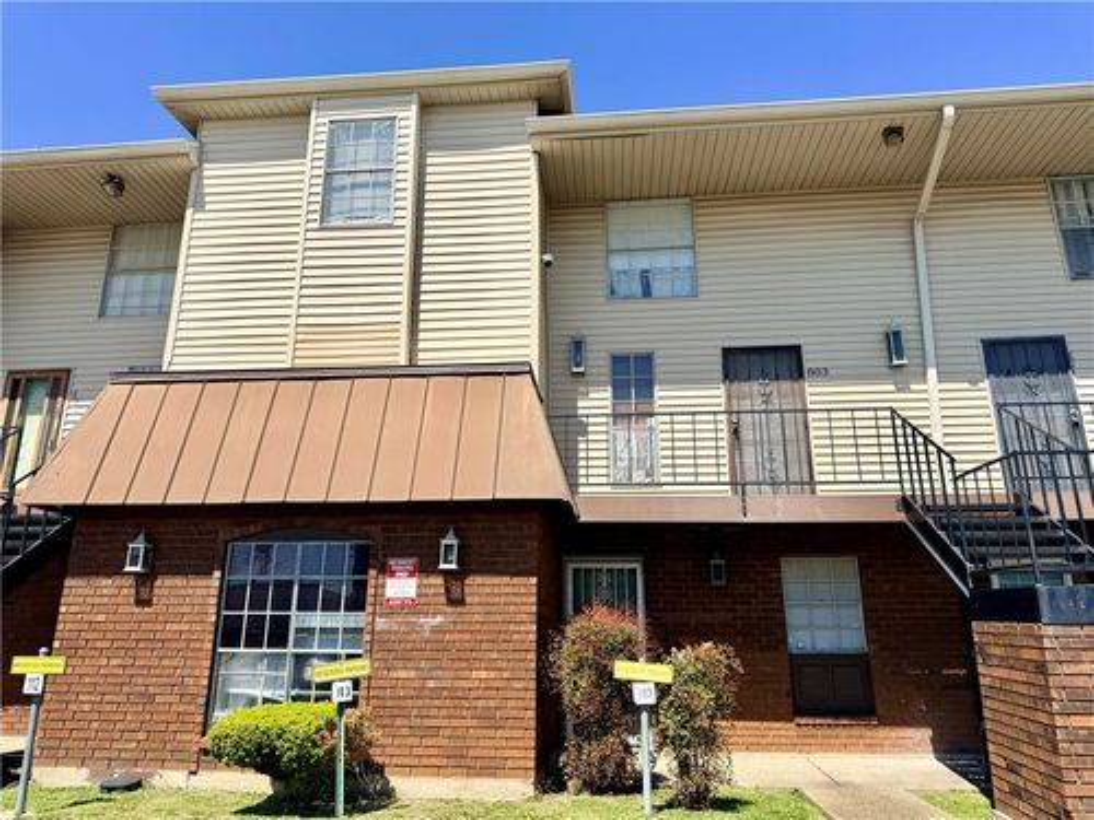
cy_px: 410
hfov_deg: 71.6
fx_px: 758
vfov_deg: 56.8
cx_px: 547
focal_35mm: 24
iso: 80
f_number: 1.78
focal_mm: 6.76
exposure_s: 1/5714
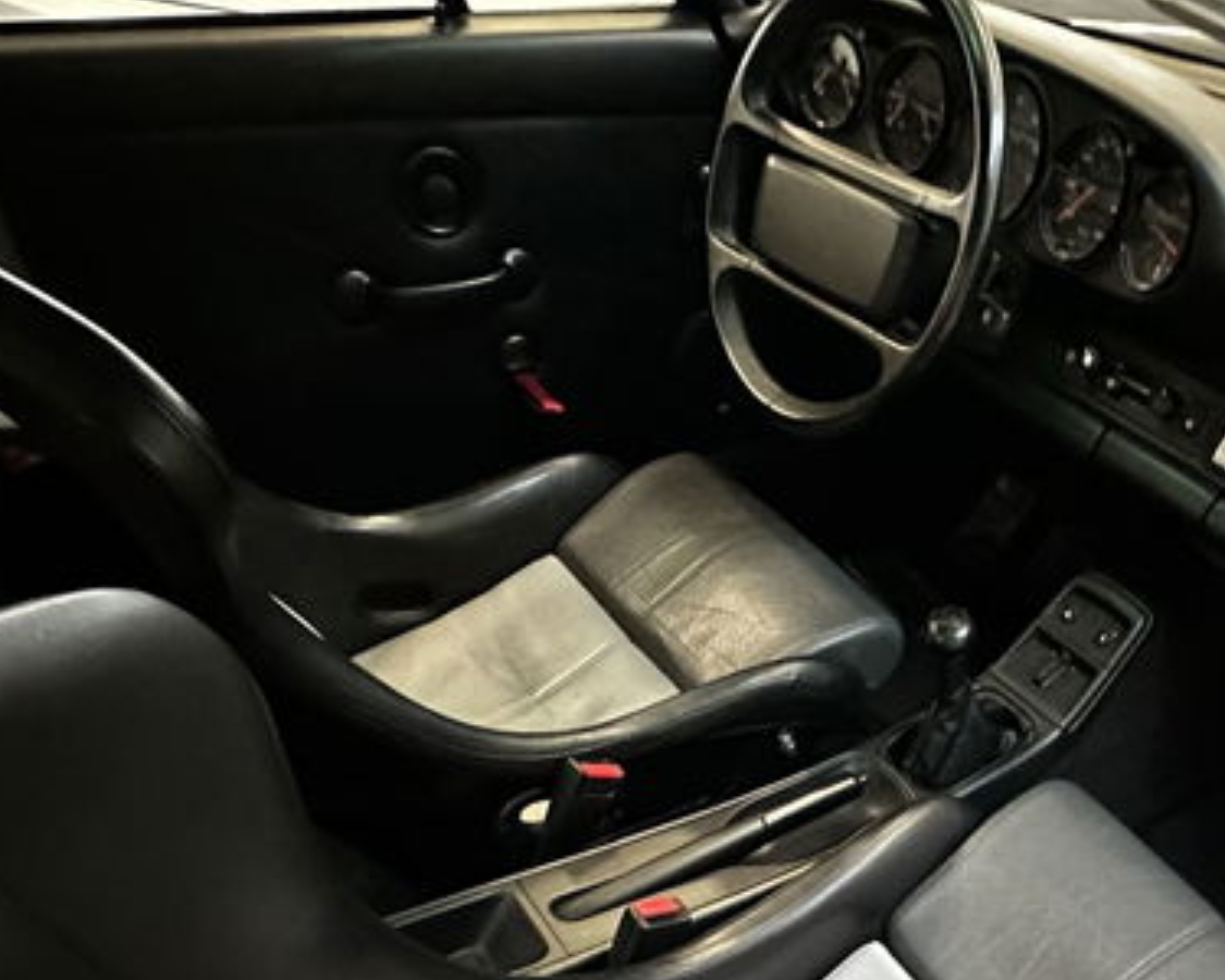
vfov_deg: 46.6
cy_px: 879
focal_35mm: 28
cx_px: 866
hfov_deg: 59.9
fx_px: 1015
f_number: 2.2
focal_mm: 2.22
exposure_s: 1/34
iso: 1000
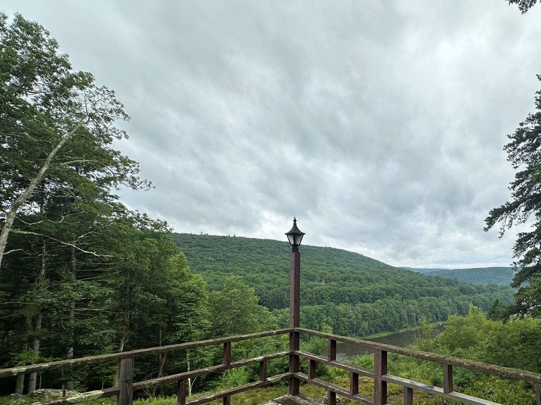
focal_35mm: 20
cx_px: 365
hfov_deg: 78.8
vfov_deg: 64.3
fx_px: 313
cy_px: 268
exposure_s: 1/744
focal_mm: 2.22
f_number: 2.2
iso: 40
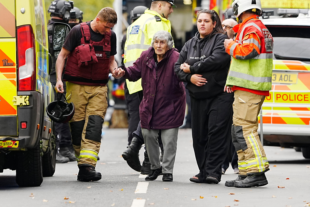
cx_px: 155
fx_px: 5171
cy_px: 104
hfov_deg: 3.4
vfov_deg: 2.3
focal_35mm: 600
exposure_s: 1/640
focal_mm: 400
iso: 1000
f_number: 5.6
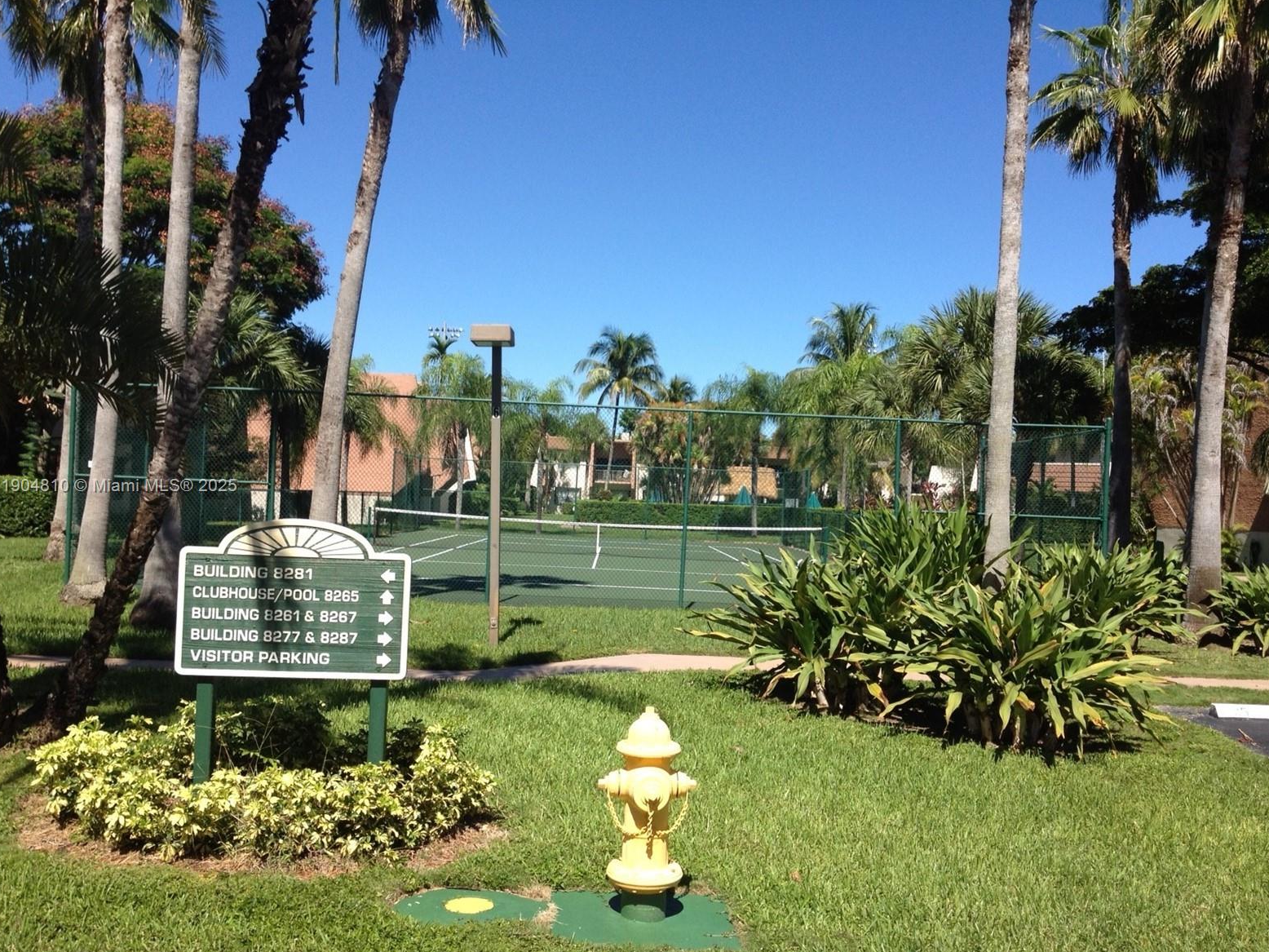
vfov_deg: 39.7
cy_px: 487
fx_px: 1320
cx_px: 629
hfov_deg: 51.4
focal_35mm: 36
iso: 64
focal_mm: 4.28
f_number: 2.4
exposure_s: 1/1534
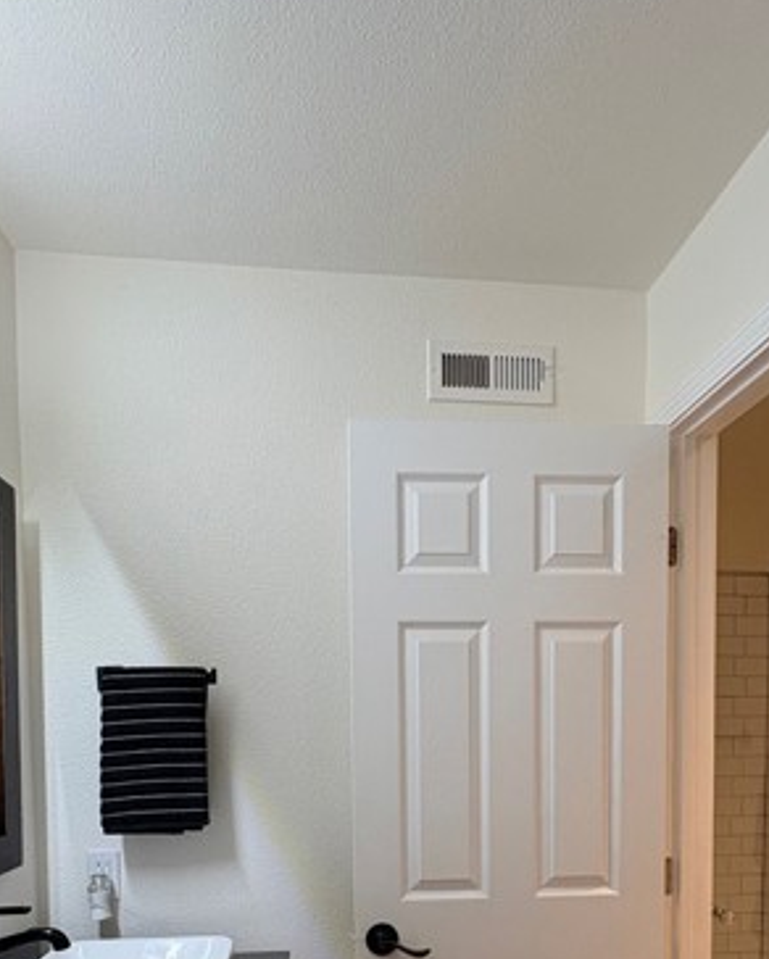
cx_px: 398
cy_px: 761
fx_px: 682
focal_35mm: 24
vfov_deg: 64.3
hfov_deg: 58.8
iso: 125
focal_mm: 2.22
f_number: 2.2
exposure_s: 1/120
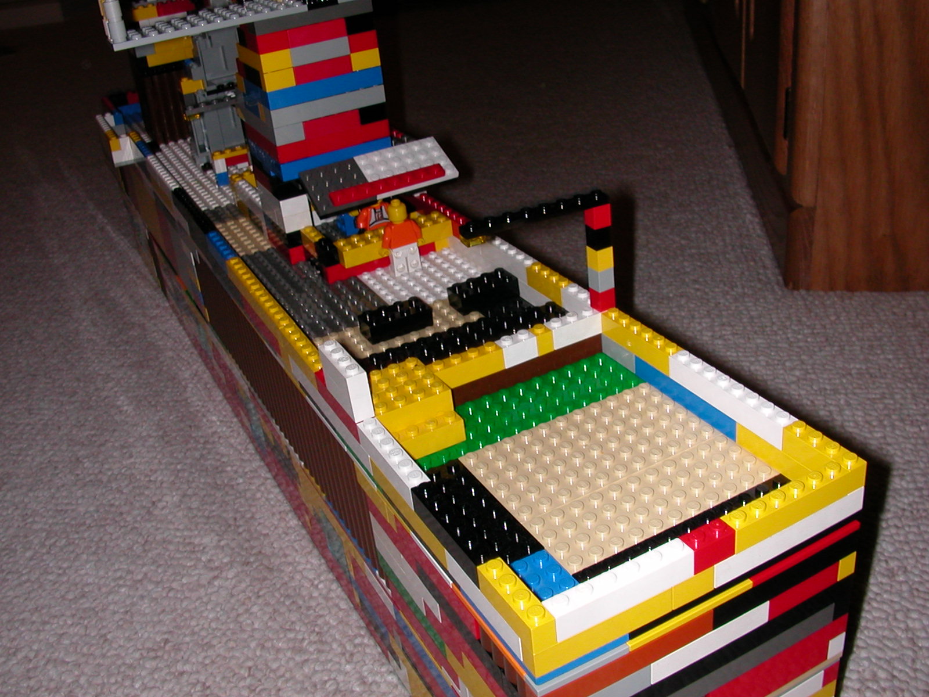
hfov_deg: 50.1
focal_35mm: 37
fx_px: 993
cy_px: 348
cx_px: 464
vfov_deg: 38.7
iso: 100
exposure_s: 1/59.9
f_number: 4.5
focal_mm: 5.6
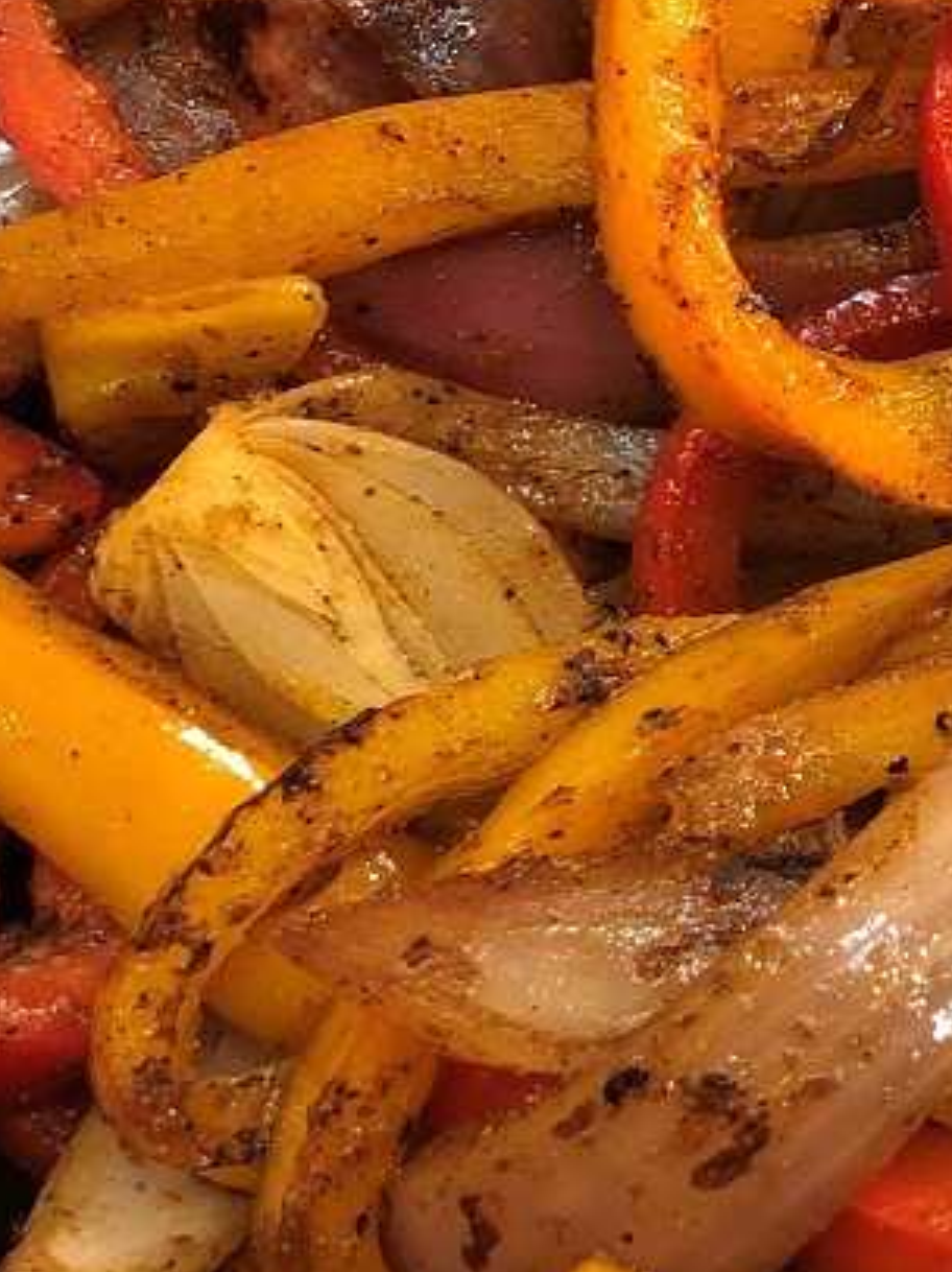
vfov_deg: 21.2
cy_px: 337
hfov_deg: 14.9
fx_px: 3377
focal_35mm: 92
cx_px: 1447
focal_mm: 3.99
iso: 64
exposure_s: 1/15
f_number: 1.8
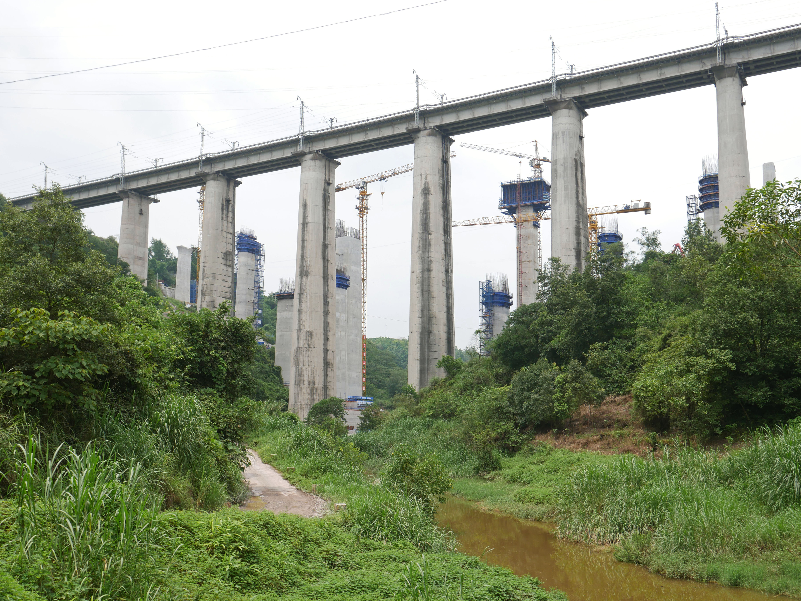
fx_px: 833
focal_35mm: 36
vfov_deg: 39.7
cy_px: 300
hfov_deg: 51.3
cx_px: 400
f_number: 8
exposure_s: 1/320
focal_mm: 18
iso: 200
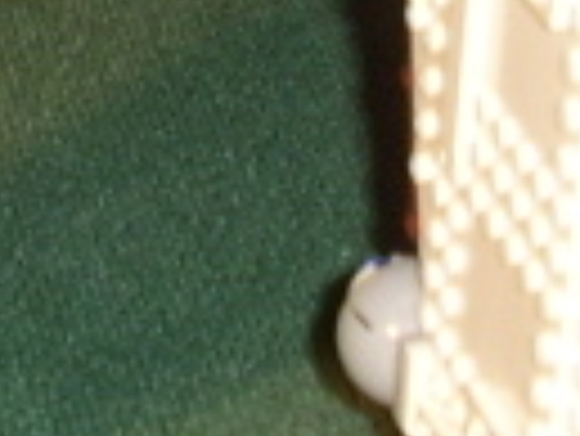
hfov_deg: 13.2
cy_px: -288
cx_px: 427
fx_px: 2499
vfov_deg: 9.6
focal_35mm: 149
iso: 183
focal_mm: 5.8
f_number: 2.9
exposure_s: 1/30
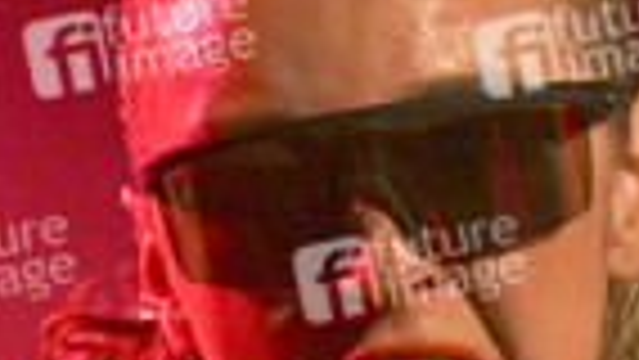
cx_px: 470
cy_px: 382
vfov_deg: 4.9
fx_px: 4238
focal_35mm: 250
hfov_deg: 8.6
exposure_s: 1/400
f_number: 2.8
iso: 6400
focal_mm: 75
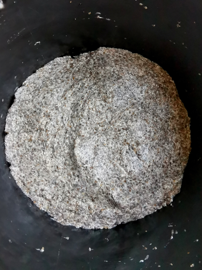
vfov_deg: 67.3
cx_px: 101
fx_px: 202
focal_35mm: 26
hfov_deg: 53.1
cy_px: 135
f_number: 2.2
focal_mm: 2.26
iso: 320
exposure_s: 1/100
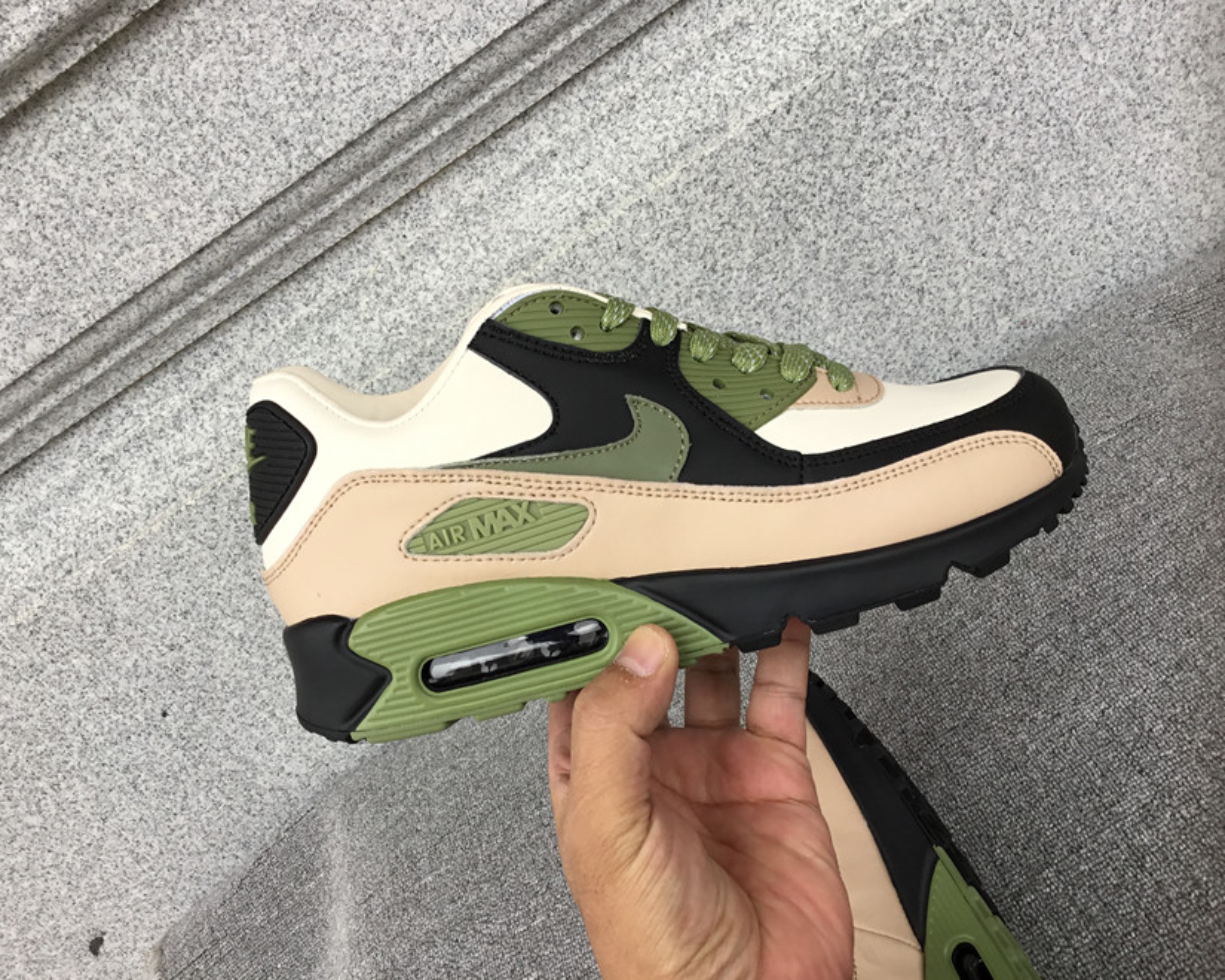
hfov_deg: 54.2
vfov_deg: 44.5
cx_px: 600
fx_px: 1196
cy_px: 485
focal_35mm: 33
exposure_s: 1/50
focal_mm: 3.3
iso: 25
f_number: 2.4
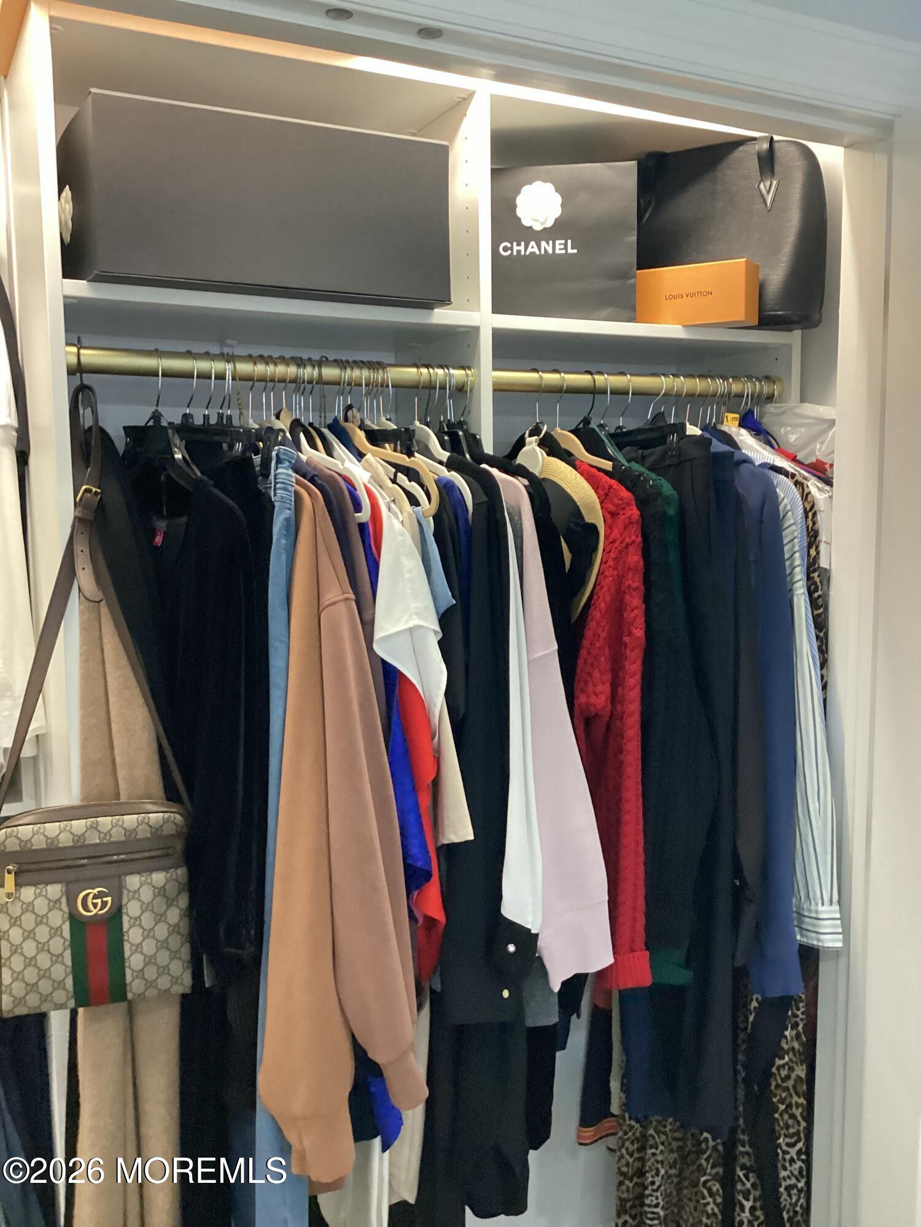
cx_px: 460
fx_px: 1100
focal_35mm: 31
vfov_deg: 58.4
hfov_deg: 45.4
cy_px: 614
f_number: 2.4
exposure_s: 1/60
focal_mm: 3.3
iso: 320
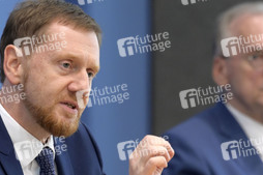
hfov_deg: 3.1
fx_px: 4921
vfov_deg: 2.0
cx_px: 116
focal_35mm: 674
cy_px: 122
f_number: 5.6
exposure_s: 1/500
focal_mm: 380
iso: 5000
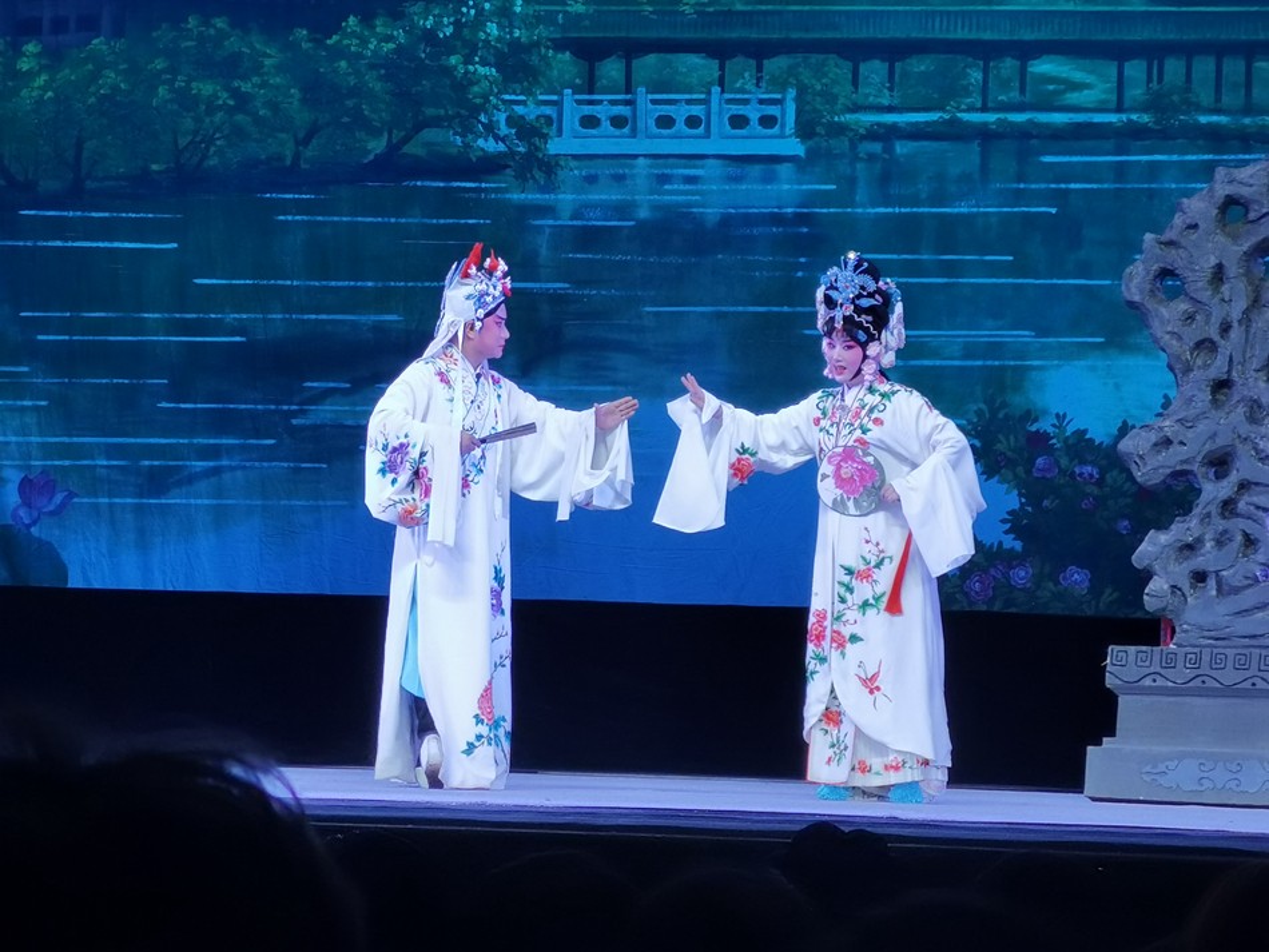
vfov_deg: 11.4
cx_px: 634
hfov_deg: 15.2
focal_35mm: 130
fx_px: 4767
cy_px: 476
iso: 64
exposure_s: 1/50
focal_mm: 7.48
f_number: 2.4
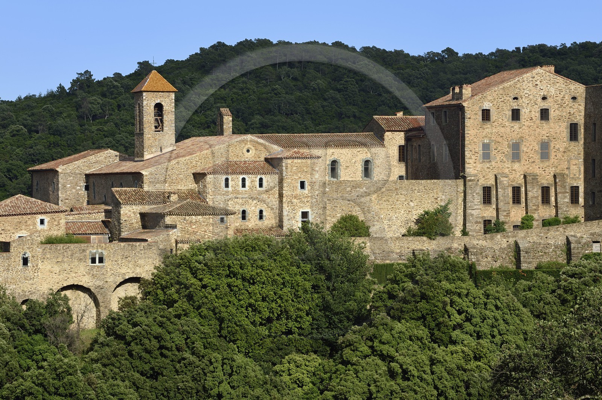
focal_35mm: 150
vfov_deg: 9.1
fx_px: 2506
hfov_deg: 13.7
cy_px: 200
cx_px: 301
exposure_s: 1/200
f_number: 13
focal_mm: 150
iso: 200
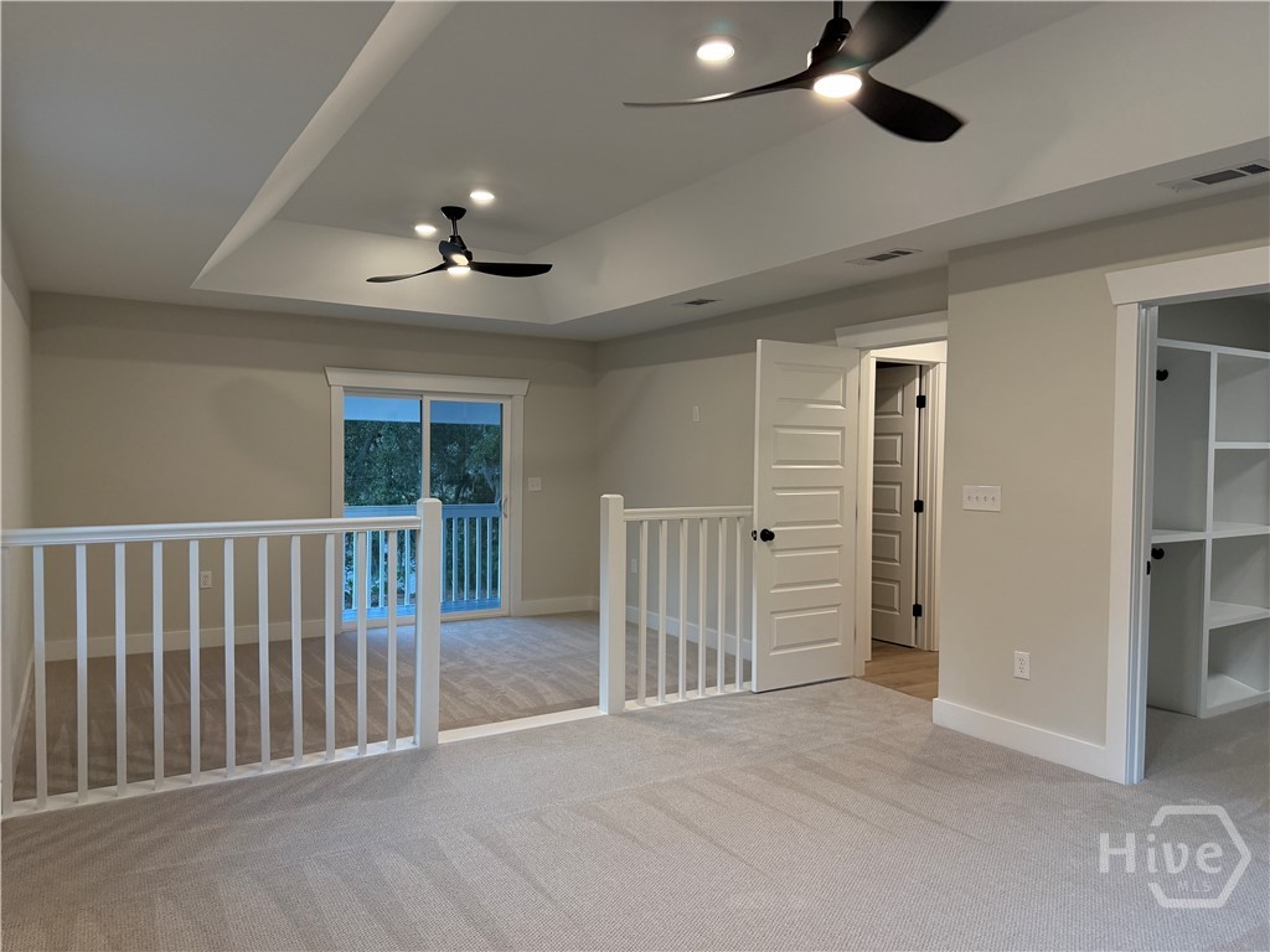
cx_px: 635
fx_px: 881
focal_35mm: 24
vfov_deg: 56.8
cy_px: 476
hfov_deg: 71.6
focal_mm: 6.76
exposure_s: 1/149
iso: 200
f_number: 1.78
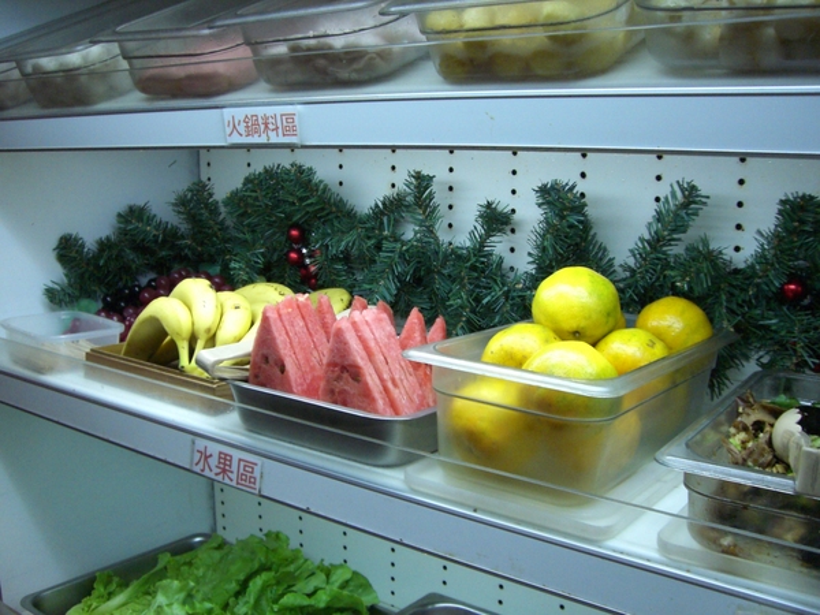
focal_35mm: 38
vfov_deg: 37.7
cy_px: 308
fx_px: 900
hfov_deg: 49.0
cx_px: 410
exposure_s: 1/125
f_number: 2.7
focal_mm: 6.2
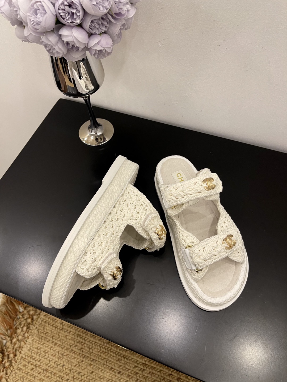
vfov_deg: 67.3
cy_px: 191
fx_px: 287
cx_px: 144
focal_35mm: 26
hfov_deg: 53.1
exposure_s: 1/50
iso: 100
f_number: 1.6
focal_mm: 5.1
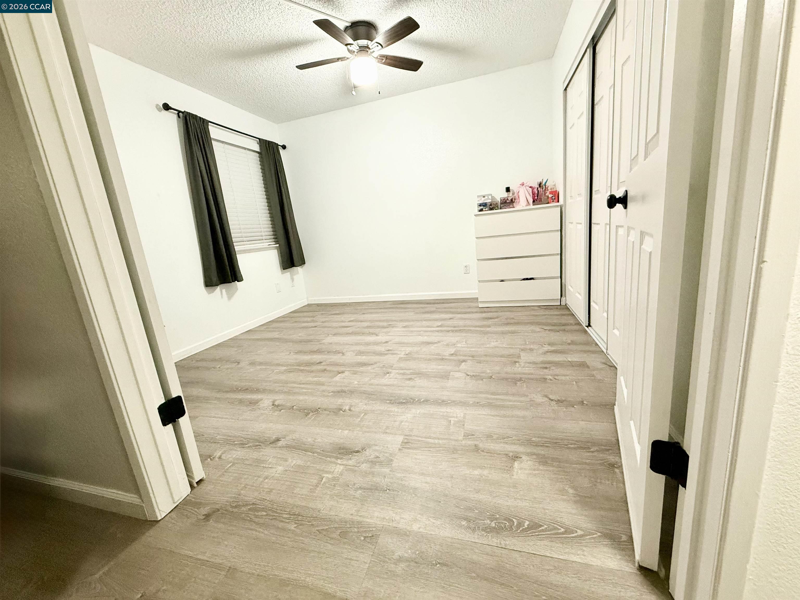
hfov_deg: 102.1
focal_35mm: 14
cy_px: 300
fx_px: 324
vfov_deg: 85.7
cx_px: 400
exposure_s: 1/60
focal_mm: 2.22
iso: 500
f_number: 2.2
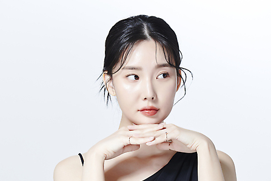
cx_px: 137
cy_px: 117
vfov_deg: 9.7
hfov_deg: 14.6
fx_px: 1061
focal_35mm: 141
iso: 64
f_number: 13
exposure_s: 1/125
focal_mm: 105
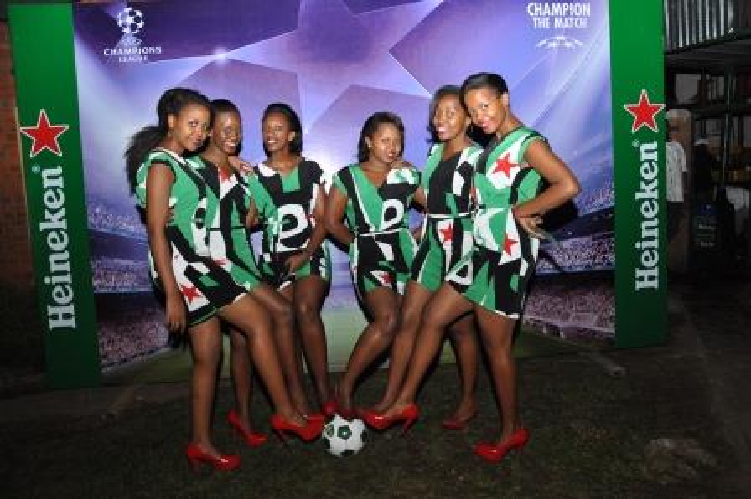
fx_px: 563
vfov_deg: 47.9
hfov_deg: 67.4
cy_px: 250
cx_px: 376
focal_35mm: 27
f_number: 4.5
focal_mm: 18
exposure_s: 1/125
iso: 1250
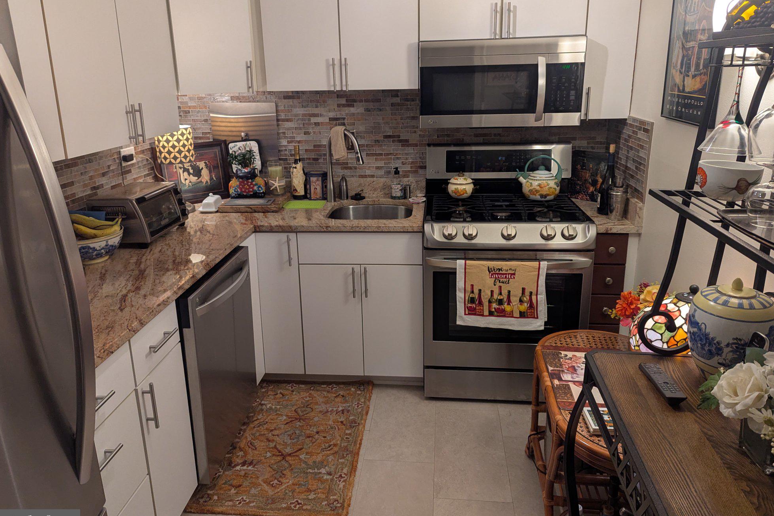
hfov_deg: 69.4
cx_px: 384
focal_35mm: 26
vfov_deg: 49.5
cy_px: 239
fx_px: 559
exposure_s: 1/120
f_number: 1.85
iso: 175
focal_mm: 6.81
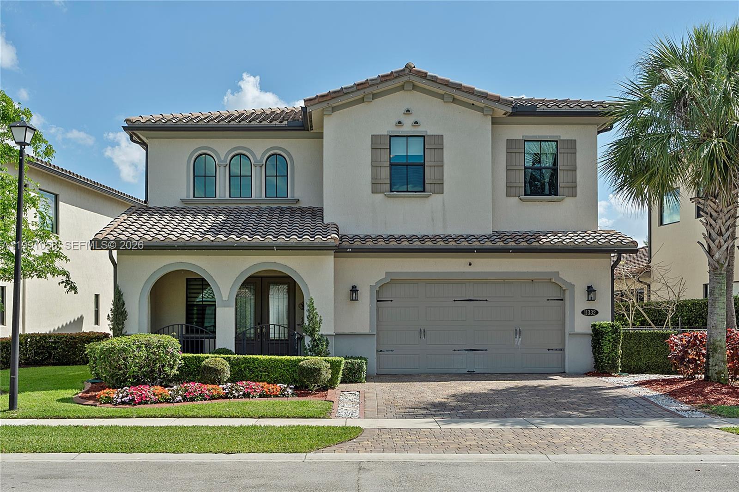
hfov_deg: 53.1
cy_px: 246
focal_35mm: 36
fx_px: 739
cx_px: 370
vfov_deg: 36.9
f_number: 8
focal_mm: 24
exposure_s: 1/100
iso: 100
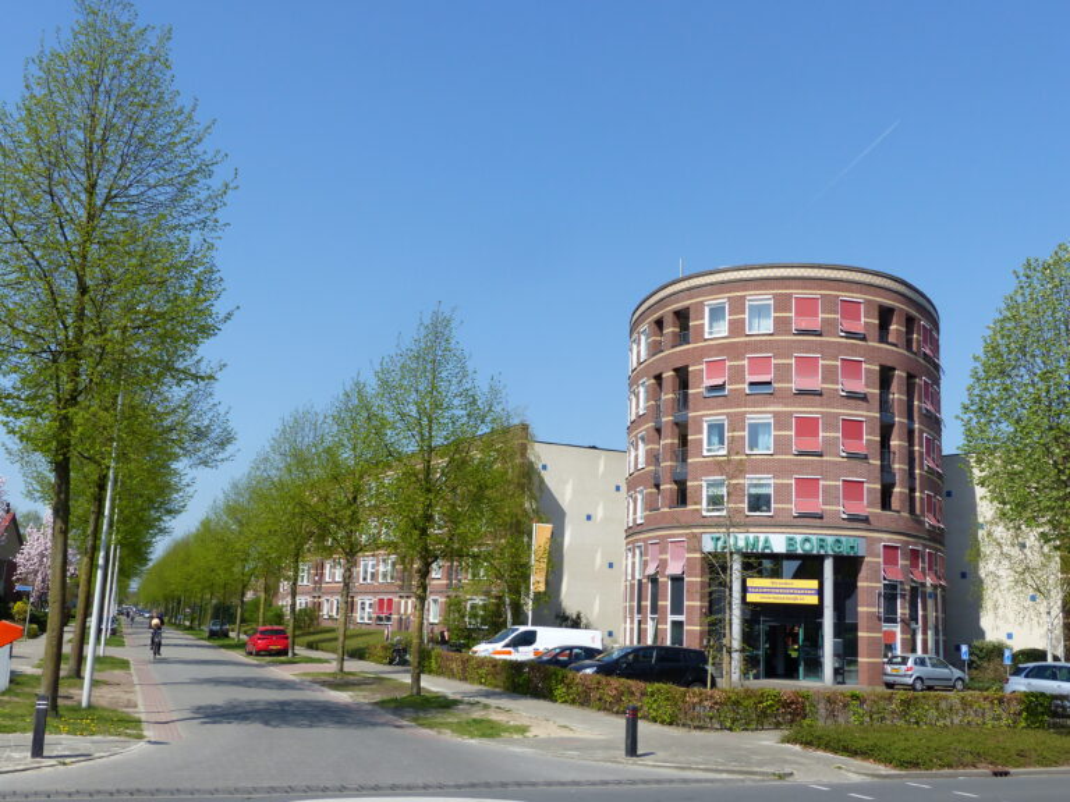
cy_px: 401
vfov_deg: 36.8
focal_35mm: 39
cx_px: 535
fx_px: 1206
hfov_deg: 47.9
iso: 100
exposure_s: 1/1000
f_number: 4
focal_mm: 7
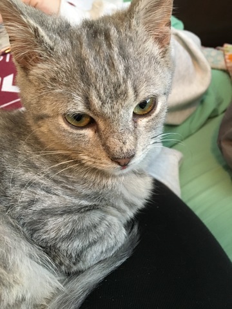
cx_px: 116
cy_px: 154
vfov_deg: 61.7
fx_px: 259
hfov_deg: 48.2
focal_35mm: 29
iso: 200
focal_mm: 4.15
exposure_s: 1/15
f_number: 2.2
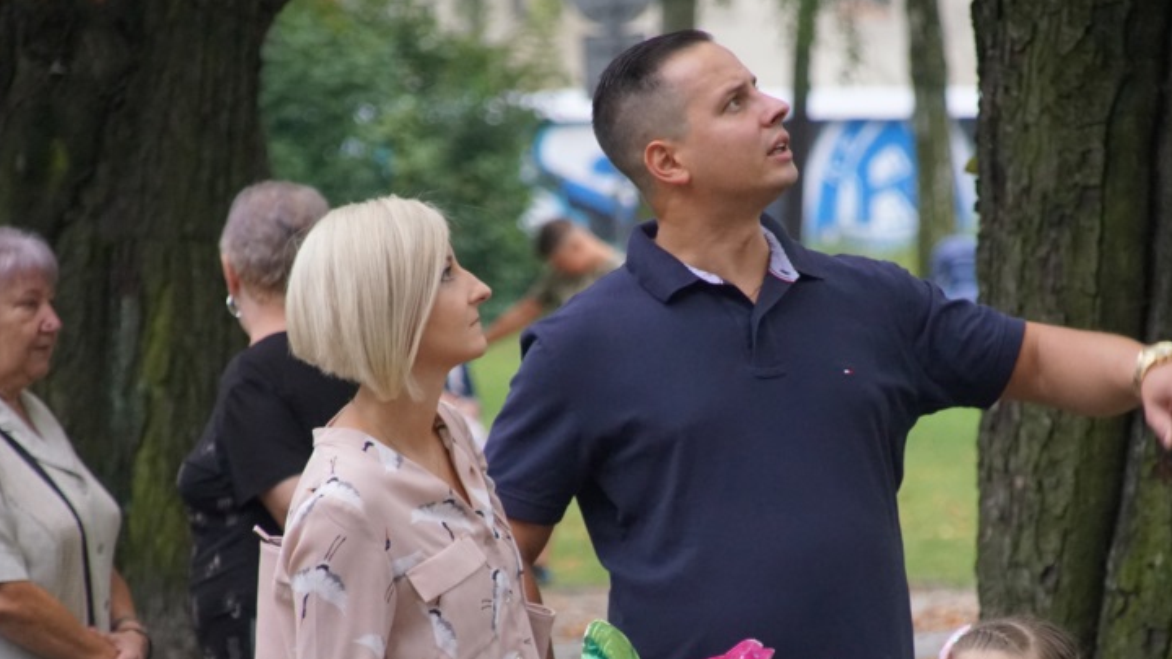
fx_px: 10846
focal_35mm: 349
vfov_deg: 3.5
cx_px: 679
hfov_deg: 6.2
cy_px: 510
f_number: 6.3
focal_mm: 160
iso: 2500
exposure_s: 1/250
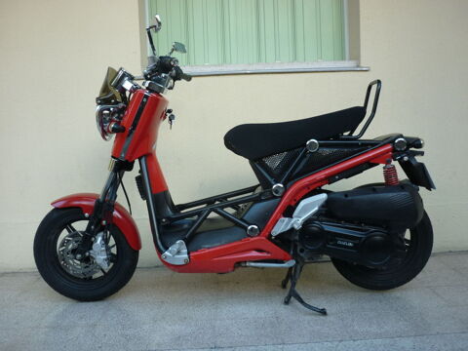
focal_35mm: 33
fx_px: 446
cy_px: 176
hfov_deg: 55.4
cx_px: 234
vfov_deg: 42.9
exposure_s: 1/60
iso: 80
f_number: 2.8
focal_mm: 5.5
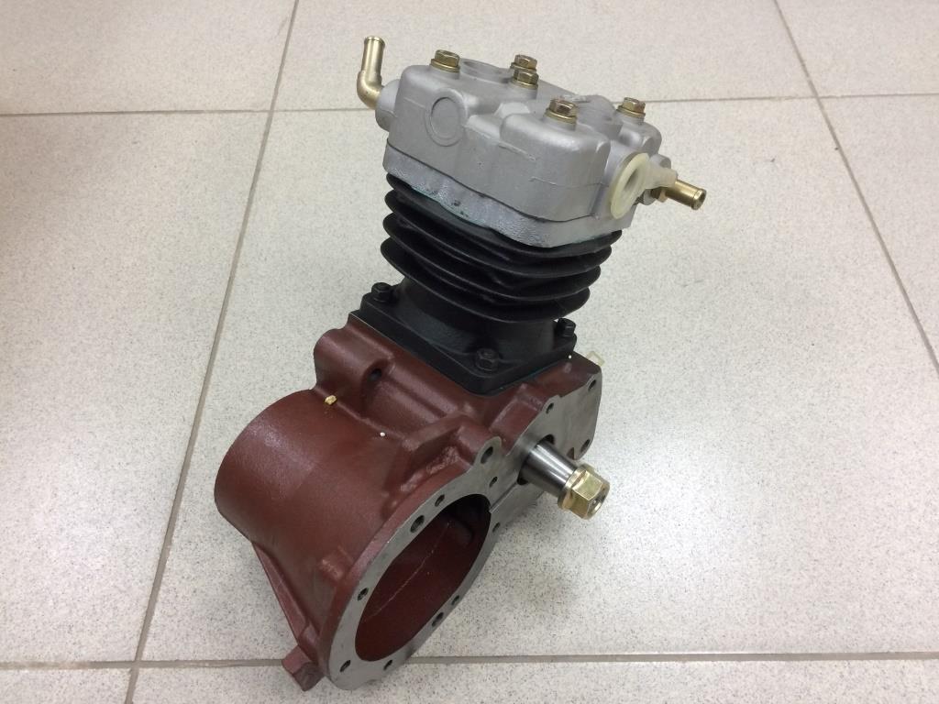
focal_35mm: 29
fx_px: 787
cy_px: 352
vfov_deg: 48.2
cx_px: 470
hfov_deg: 61.7
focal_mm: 4.15
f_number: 2.2
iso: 125
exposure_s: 1/33
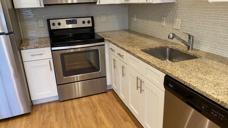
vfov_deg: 40.2
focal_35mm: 29
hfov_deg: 66.1
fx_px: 175
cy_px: 69
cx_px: 112
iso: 100
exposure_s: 1/60
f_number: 1.8
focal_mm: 4.25
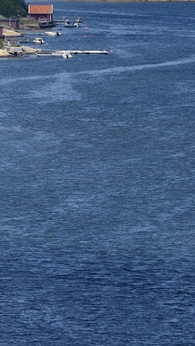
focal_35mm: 656
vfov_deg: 3.3
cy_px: -38
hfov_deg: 1.8
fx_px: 6026
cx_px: -462
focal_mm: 165
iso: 200
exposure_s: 1/400
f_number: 11
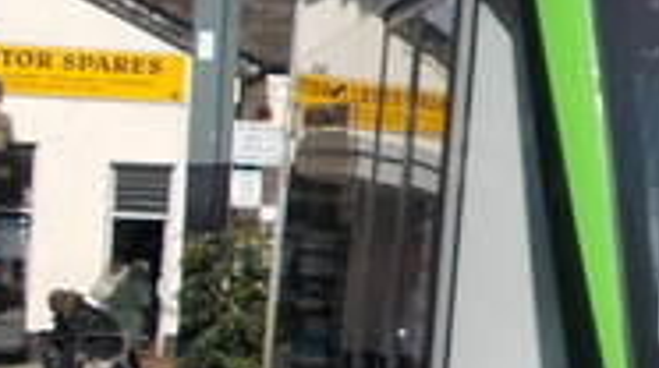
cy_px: 145
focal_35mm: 122
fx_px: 2129
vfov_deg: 9.9
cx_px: 971
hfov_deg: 16.2
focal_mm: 4.6
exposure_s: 1/250
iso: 80
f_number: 8
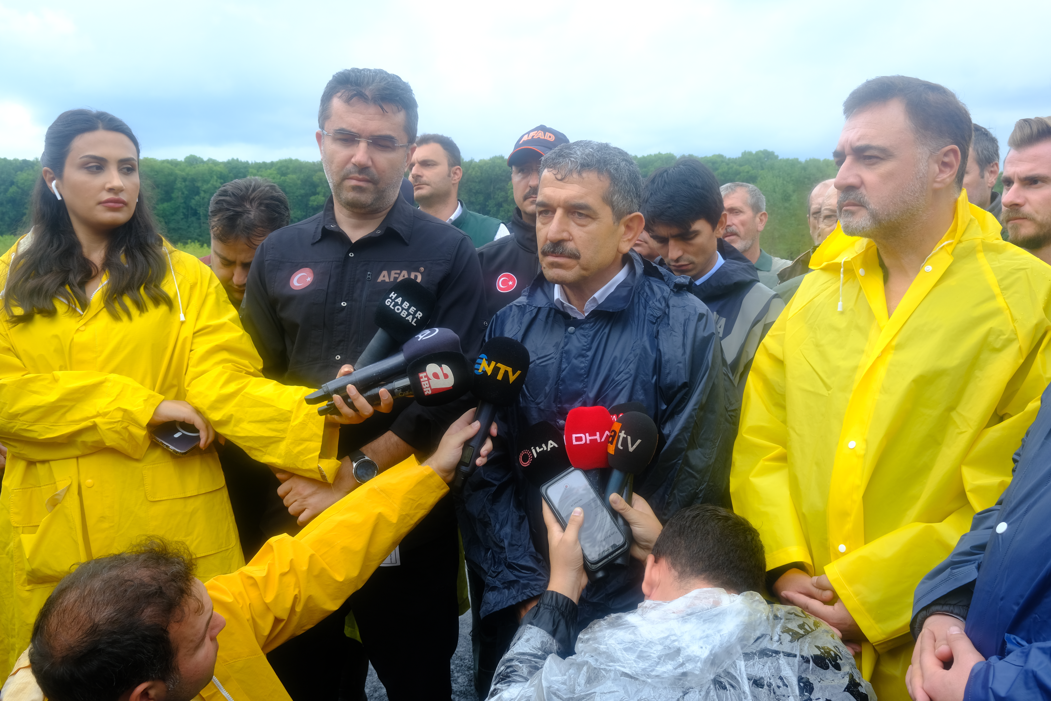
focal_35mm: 30
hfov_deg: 61.9
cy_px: 350
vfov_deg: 43.6
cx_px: 526
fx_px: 876
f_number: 8
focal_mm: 20.2
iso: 160
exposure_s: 1/40
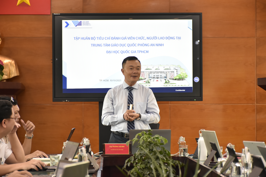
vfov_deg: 10.8
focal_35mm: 128
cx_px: 133
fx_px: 942
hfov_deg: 16.1
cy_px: 88
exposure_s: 1/125
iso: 1600
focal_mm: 85
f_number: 5.3
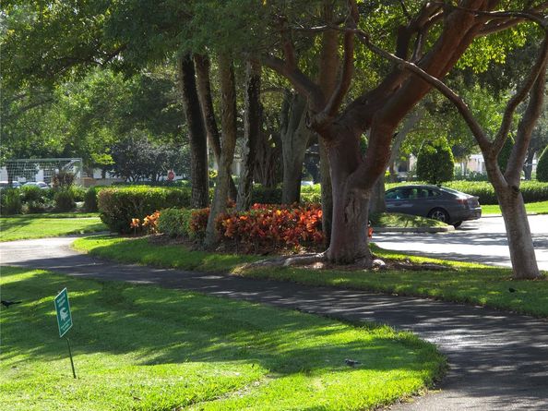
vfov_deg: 12.9
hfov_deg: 17.1
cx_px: 274
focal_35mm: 115
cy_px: 206
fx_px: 1820
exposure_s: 1/120
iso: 32
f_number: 3.4
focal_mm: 18.6
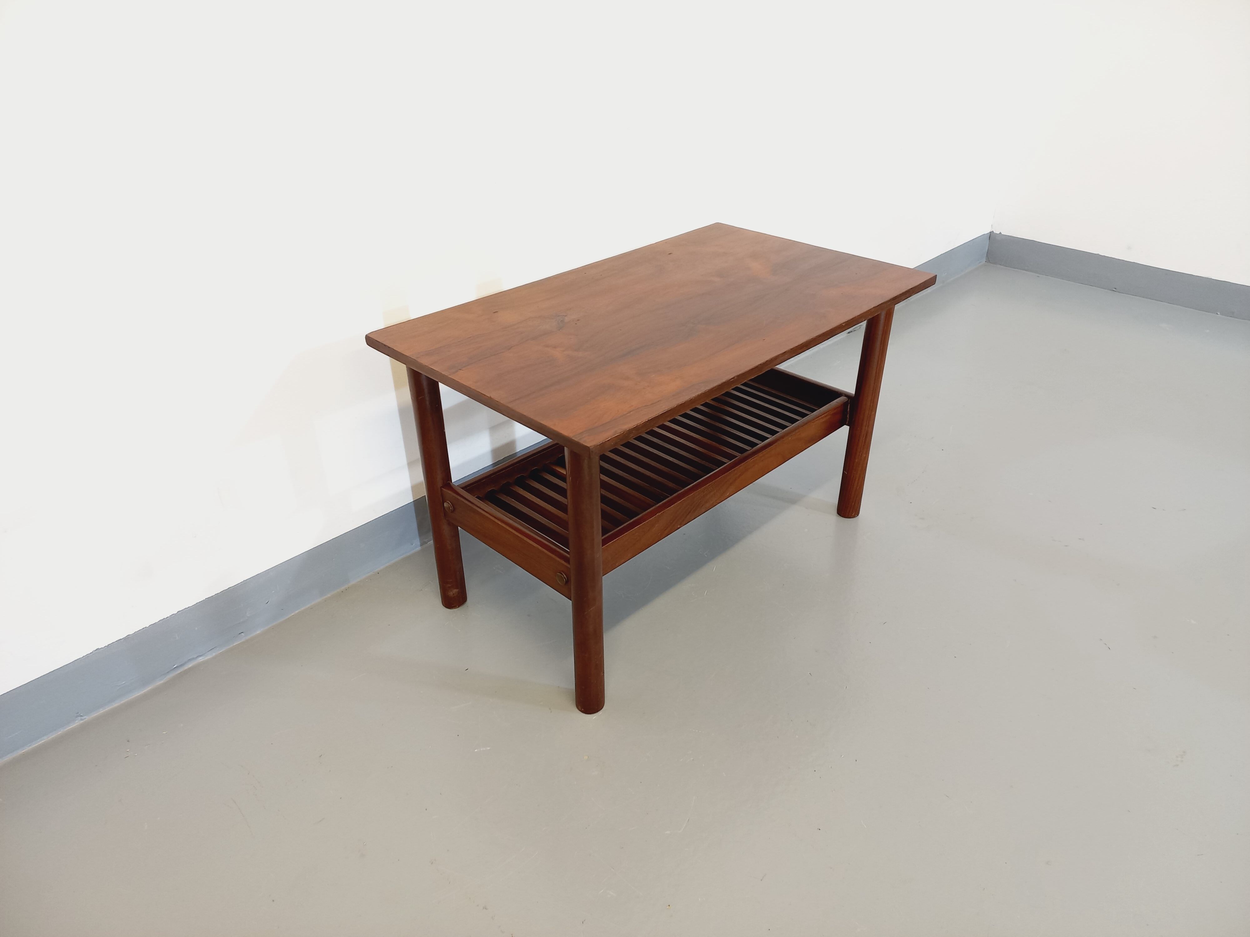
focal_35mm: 25
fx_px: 903
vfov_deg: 54.9
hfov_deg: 69.4
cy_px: 468
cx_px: 625
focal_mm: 4.65
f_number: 1.8
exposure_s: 1/49
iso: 250
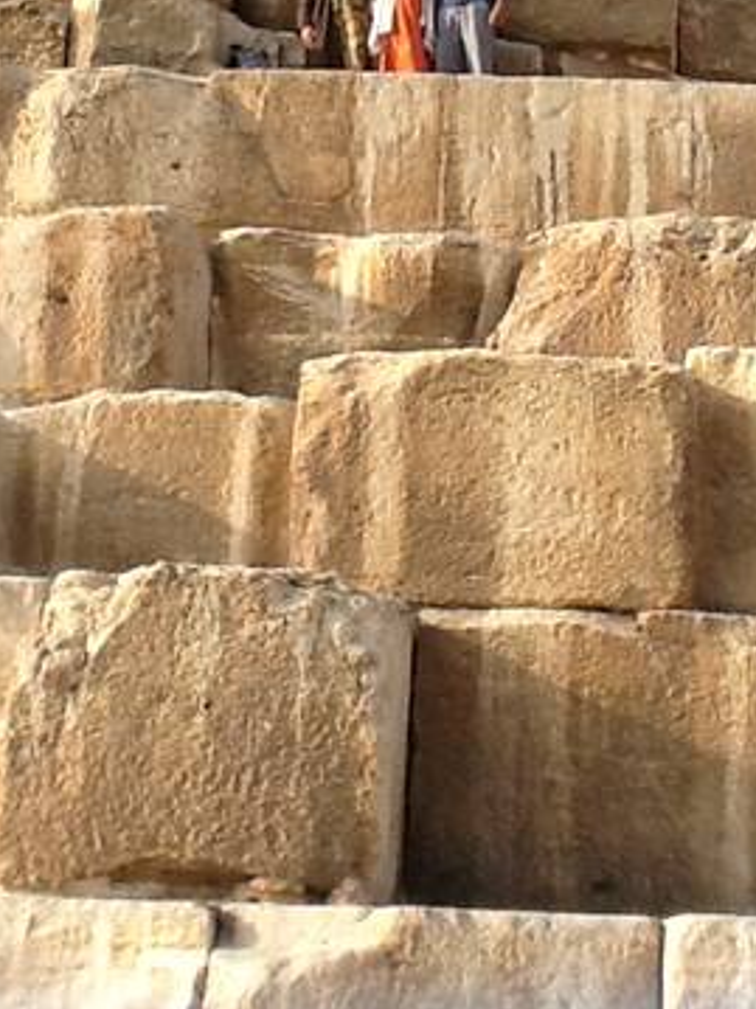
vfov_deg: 32.6
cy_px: 157
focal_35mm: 57
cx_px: 422
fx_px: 1661
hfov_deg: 25.6
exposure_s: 1/923
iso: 64
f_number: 2.4
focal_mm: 2.03
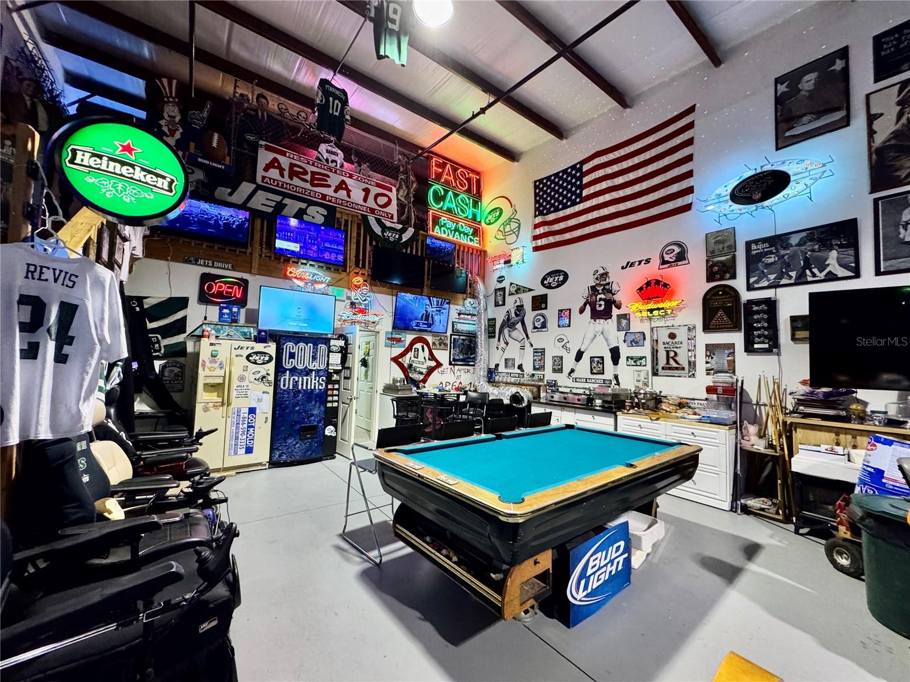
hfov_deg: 102.1
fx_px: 368
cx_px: 455
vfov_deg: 85.7
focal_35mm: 14
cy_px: 341
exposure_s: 1/60
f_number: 2.2
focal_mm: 2.22
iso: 400
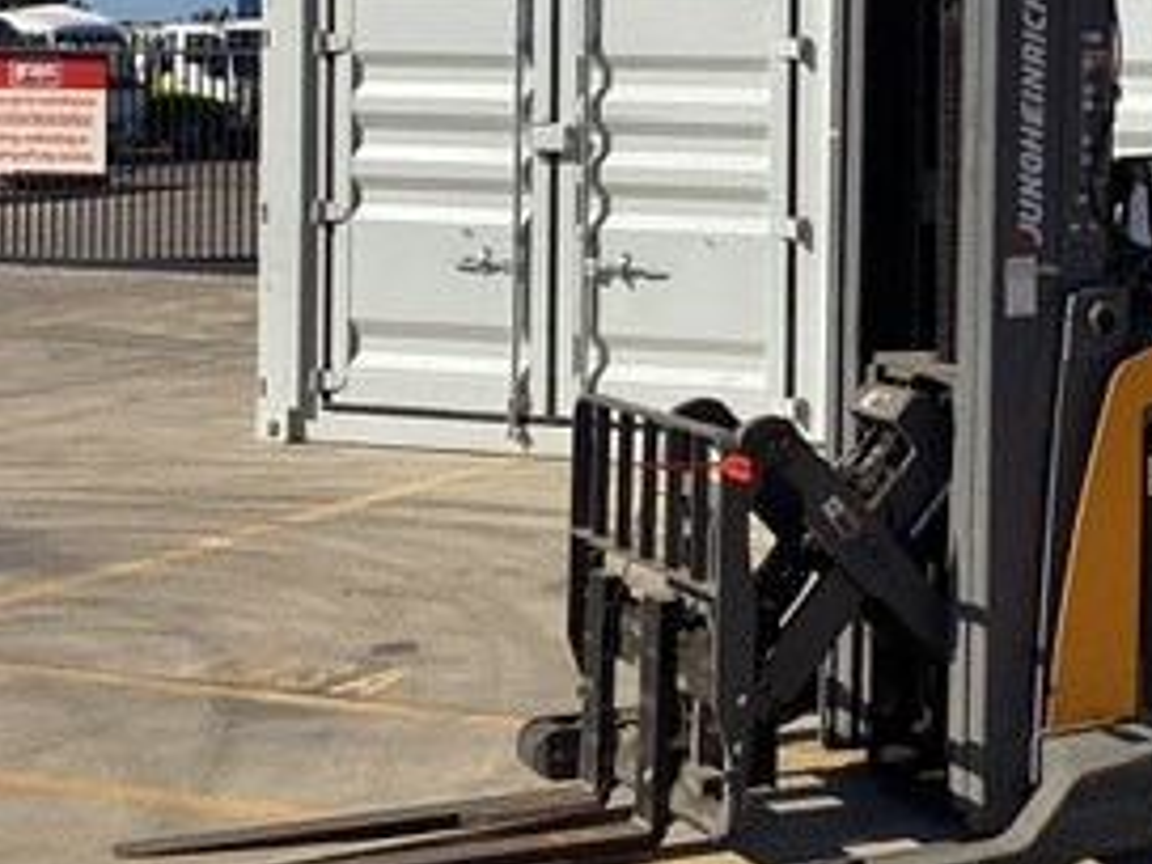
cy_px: 89
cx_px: 1012
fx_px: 2429
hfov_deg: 25.9
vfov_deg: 19.8
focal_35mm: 73
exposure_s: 1/2331
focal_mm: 3.3
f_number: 2.4
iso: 25
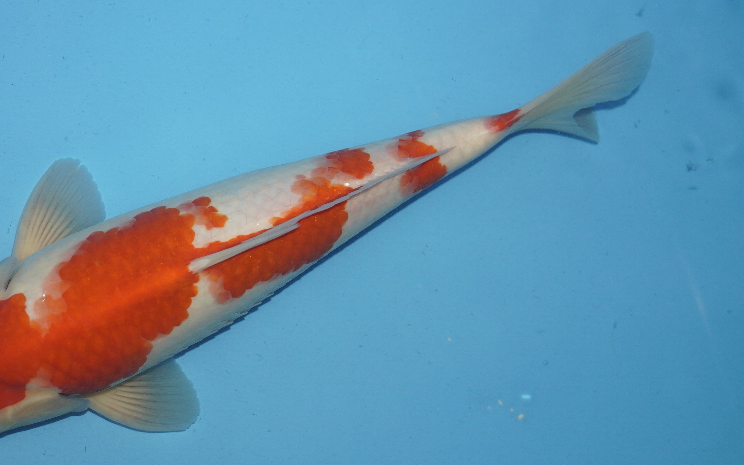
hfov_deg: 26.1
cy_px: 255
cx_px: 294
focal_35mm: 79
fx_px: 1602
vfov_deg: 16.5
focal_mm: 42
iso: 1000
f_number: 5
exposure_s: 1/160
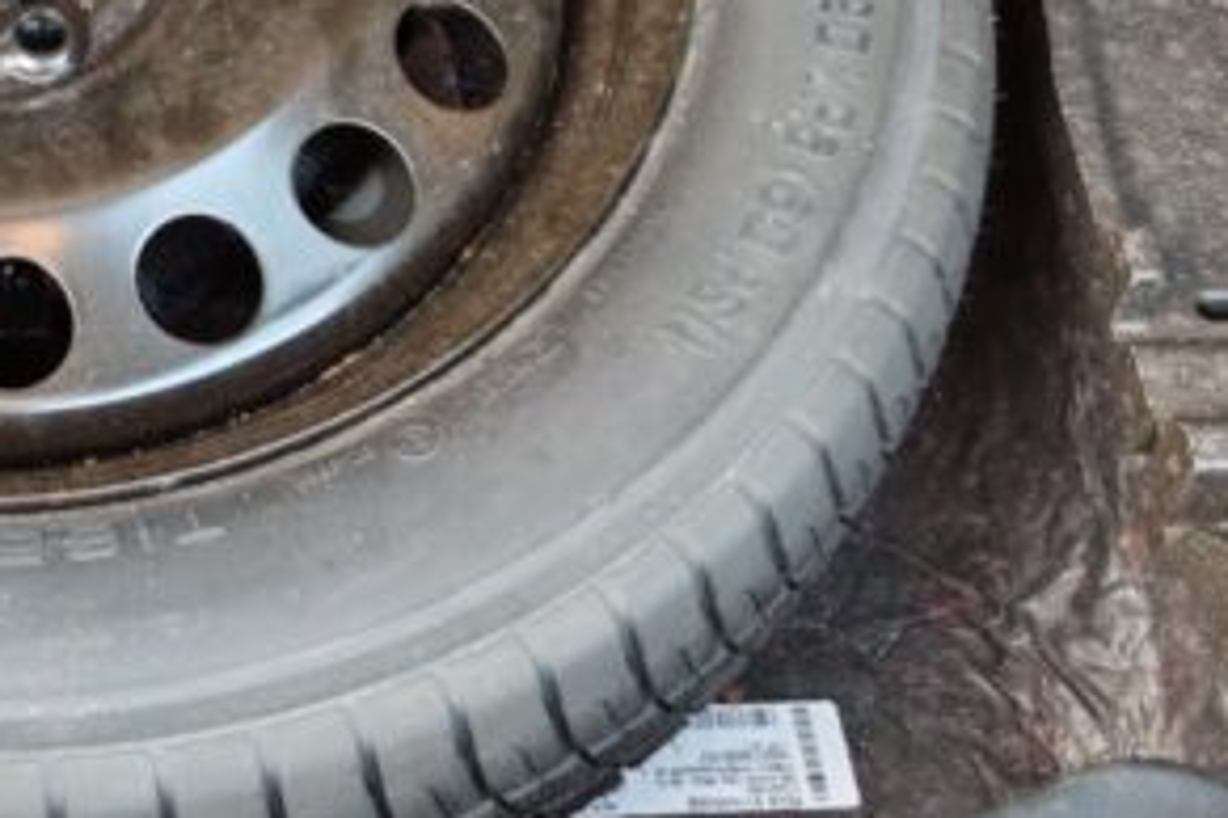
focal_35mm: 74
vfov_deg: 17.9
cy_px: -13
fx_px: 2524
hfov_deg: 25.3
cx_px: -139
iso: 125
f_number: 1.4
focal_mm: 6.83
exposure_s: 1/50
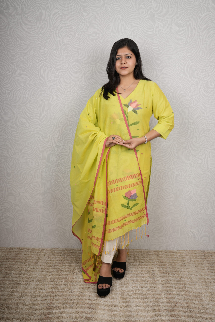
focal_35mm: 35
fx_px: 310
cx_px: 108
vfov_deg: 55.0
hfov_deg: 38.3
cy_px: 161
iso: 125
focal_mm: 34.6
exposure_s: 1/160
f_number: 7.1
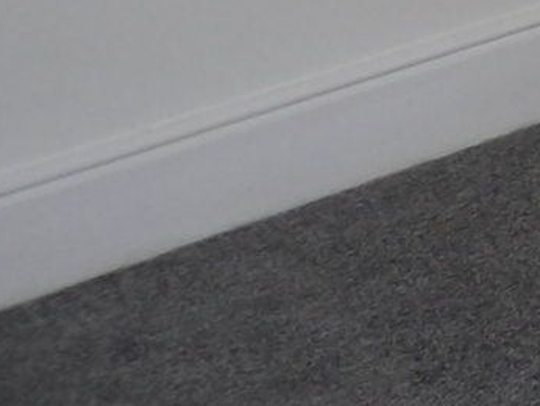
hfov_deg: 10.3
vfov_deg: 8.8
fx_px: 2217
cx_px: 1579
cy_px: -767
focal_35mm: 142
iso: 100
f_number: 3.2
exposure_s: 1/91
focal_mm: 4.3
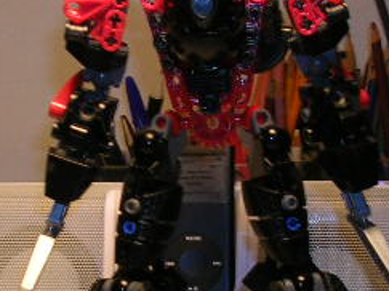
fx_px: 1123
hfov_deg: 19.6
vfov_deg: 14.7
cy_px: 206
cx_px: 168
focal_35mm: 100
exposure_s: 1/30
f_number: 2.8
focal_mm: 5.8
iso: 50
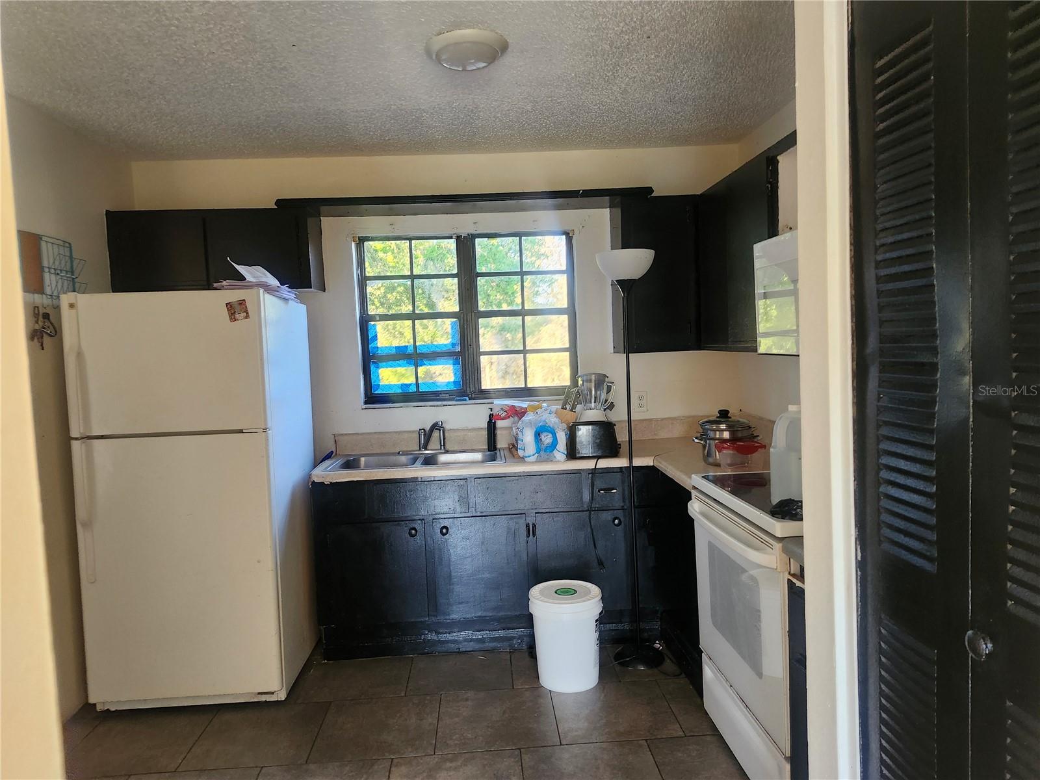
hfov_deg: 73.9
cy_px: 390
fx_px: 691
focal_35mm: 23
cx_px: 520
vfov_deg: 58.9
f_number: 1.8
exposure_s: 1/120
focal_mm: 5.54
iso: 500
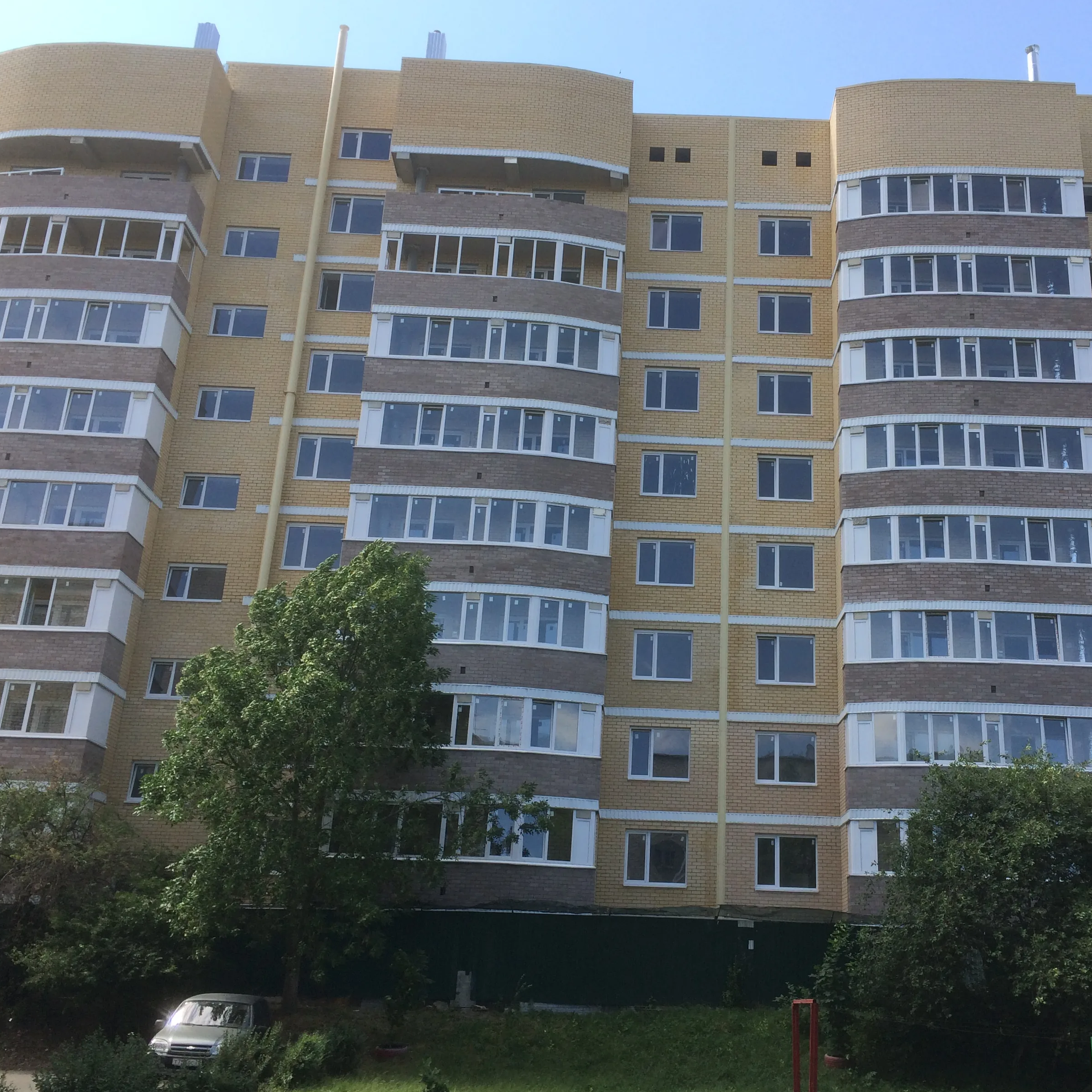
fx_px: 1249
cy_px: 543
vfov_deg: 47.2
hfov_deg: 46.9
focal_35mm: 35
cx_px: 661
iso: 32
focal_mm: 4.15
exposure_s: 1/912
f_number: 2.2
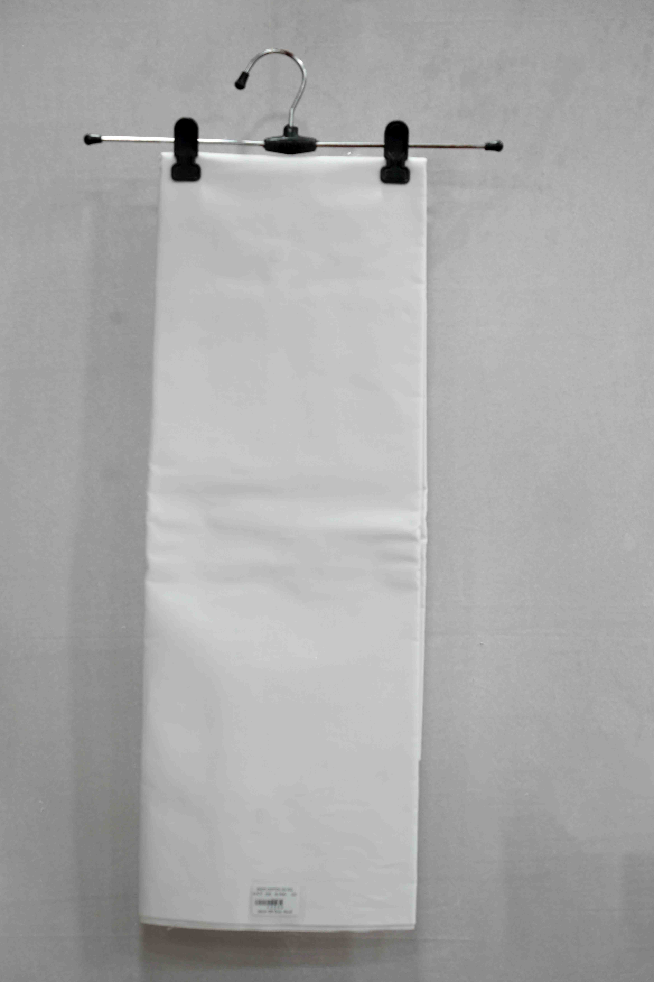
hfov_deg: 13.0
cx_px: 327
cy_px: 491
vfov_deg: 19.5
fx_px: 2861
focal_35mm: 105
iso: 1000
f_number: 5.6
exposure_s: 1/60
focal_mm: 105
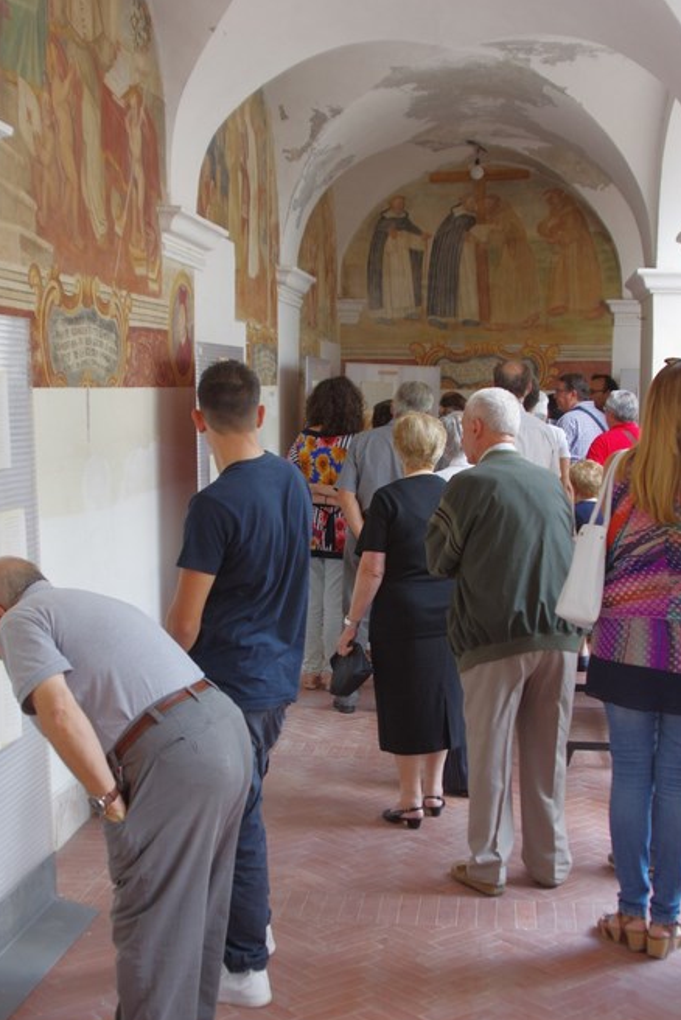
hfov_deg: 28.1
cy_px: 578
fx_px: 1360
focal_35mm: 48
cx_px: 331
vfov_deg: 41.0
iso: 400
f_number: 4
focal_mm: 28
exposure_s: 1/60
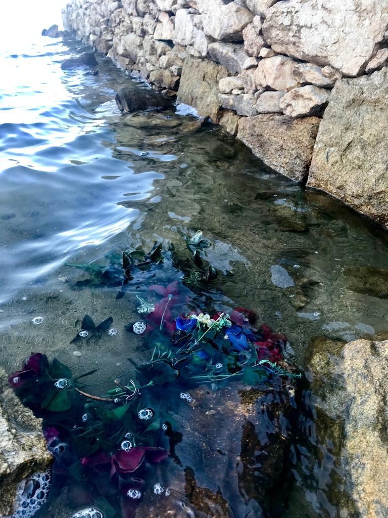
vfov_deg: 63.4
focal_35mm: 28
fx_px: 418
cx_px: 194
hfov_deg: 49.7
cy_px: 259
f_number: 1.8
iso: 20
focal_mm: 3.99
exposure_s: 1/90
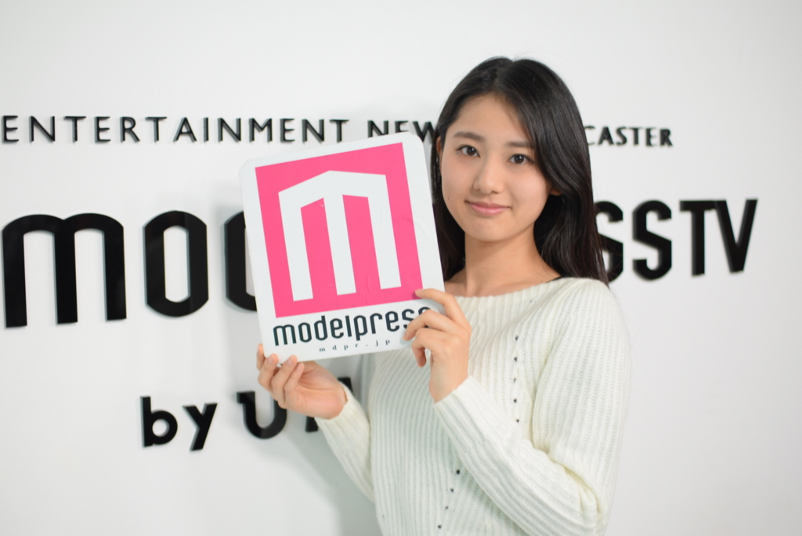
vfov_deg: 29.9
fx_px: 1003
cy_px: 268
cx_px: 401
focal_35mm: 45
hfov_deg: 43.6
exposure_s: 1/200
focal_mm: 30
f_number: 1.8
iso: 100
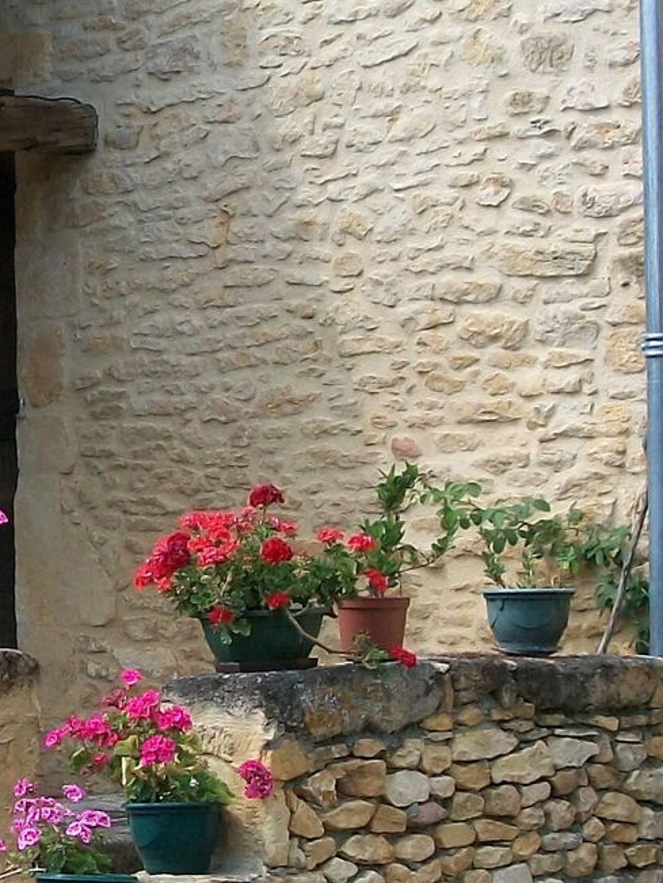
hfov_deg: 10.9
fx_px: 3342
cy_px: 448
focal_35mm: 131
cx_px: -334
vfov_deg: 15.0
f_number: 3.2
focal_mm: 7.1
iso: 80
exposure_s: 1/400
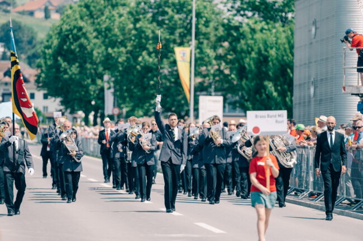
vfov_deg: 6.9
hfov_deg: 10.3
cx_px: 182
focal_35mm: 200
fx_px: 2015
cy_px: 120
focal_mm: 200
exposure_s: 1/1600
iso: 100
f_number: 2.8
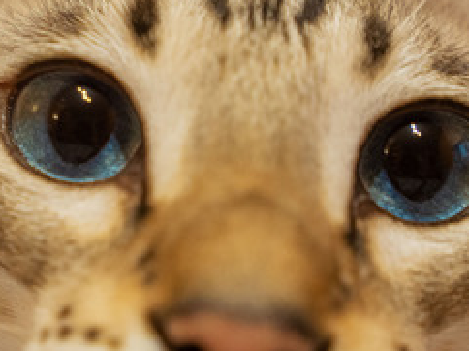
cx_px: 60
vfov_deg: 6.8
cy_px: 138
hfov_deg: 9.1
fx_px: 2937
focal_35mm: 217
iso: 1600
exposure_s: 1/160
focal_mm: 70
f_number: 4
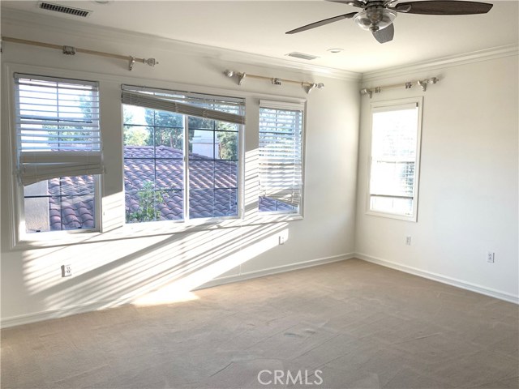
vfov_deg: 53.1
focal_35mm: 26
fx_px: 390
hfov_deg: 67.3
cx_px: 260
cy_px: 194
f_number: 1.8
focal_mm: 4.25
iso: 64
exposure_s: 1/121
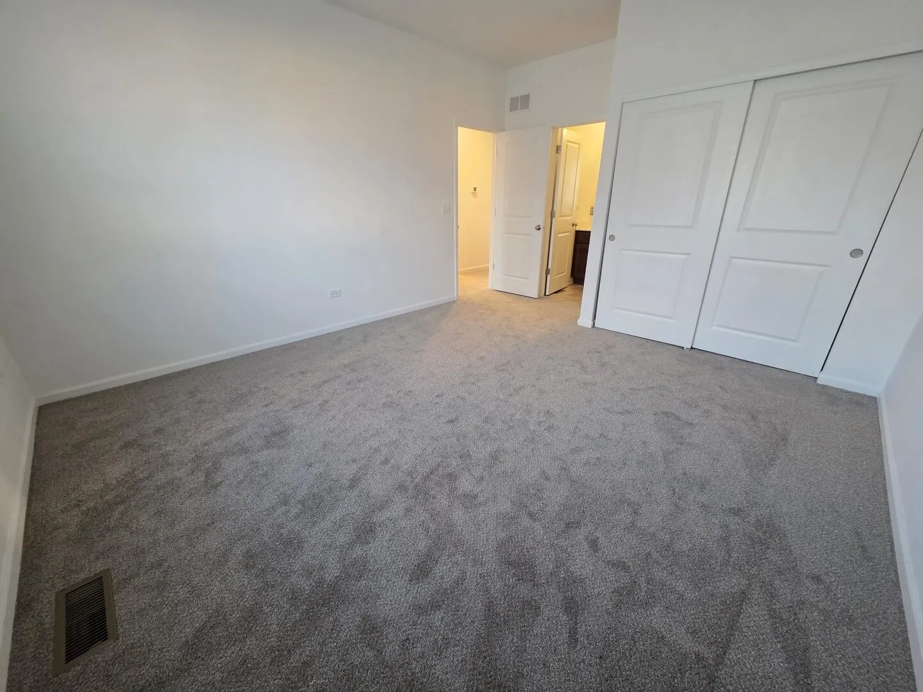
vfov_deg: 89.9
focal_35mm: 13
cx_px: 462
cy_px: 346
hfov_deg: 106.2
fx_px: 347
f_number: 1.9
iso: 500
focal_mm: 2.2
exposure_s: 1/60
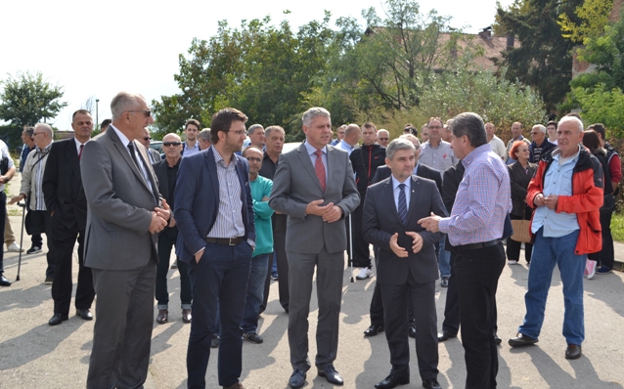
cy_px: 198
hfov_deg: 44.8
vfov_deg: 28.9
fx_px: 757
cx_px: 312
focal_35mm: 45
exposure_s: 1/200
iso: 100
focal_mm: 29
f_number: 8
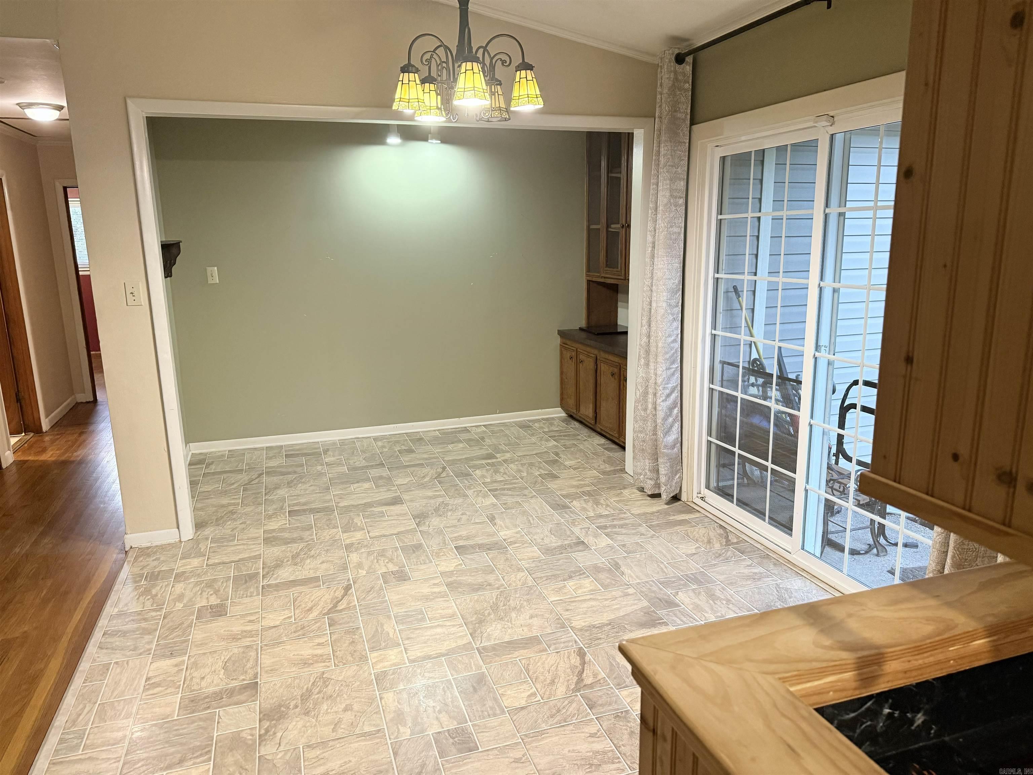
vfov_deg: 56.8
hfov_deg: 71.6
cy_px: 388
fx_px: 716
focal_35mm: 24
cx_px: 516
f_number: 1.78
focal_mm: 6.76
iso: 320
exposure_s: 1/60
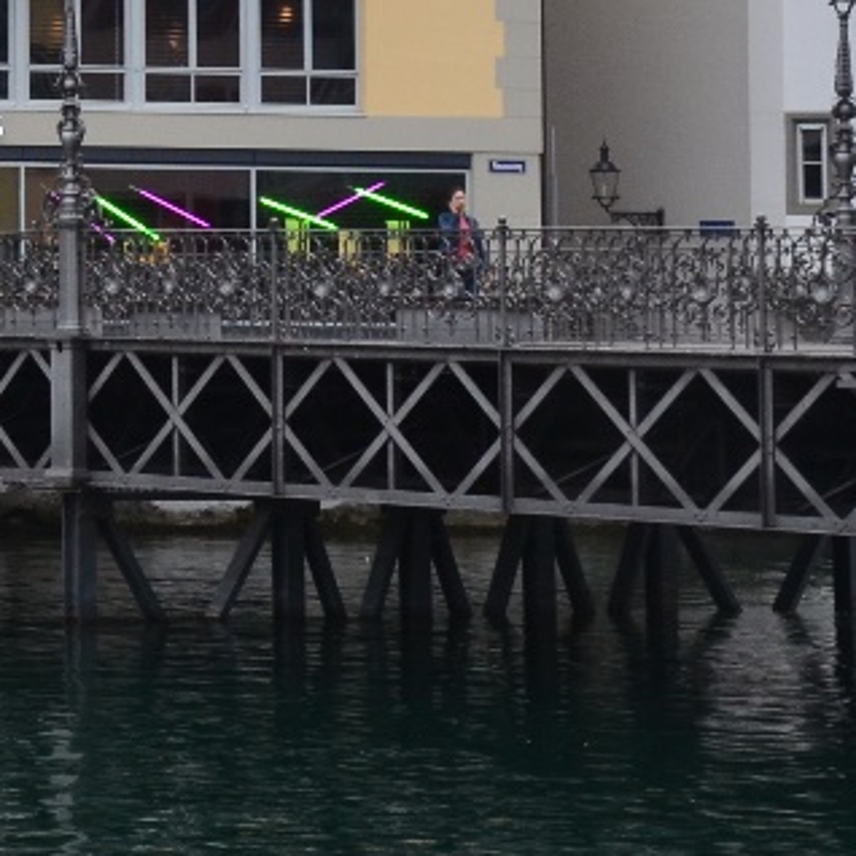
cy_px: -63
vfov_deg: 9.7
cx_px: -1209
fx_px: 5008
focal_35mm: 179
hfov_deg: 8.8
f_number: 9
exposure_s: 1/30
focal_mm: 28
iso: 400
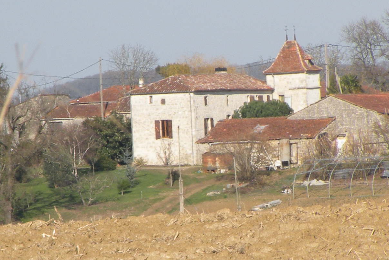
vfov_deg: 2.3
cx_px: 201
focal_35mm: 587
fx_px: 6342
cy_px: 218
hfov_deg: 3.5
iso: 64
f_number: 7.1
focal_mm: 36.9
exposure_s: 1/256
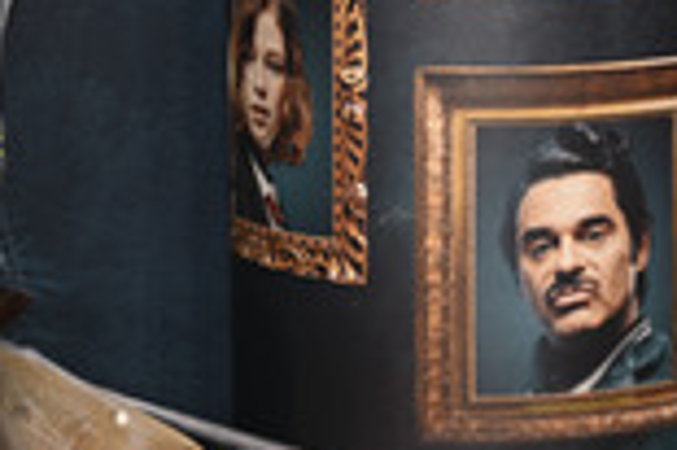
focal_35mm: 189
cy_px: -52
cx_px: 801
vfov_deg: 7.2
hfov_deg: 10.7
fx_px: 3550
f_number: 2.8
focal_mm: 65
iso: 400
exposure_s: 1/125
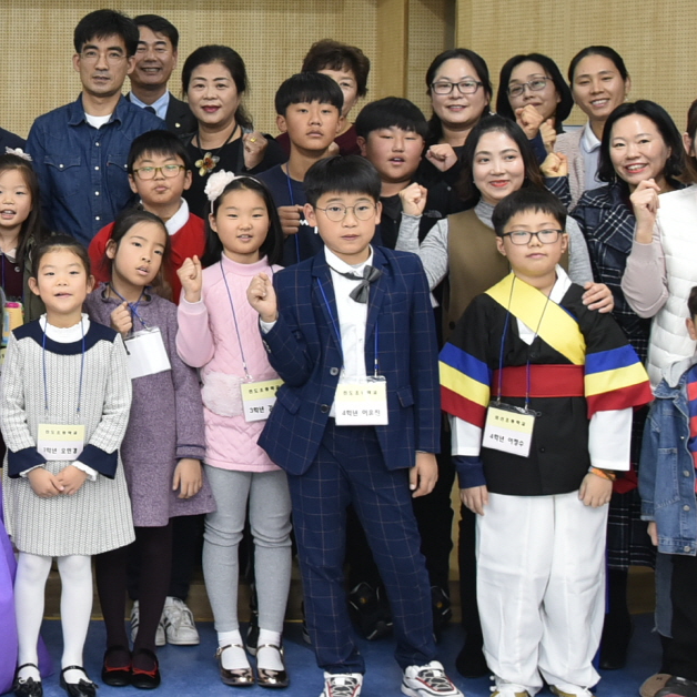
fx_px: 1777
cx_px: -191
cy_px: 147
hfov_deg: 20.4
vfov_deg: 21.9
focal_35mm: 78
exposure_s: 1/125
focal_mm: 24
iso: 800
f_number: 4.5
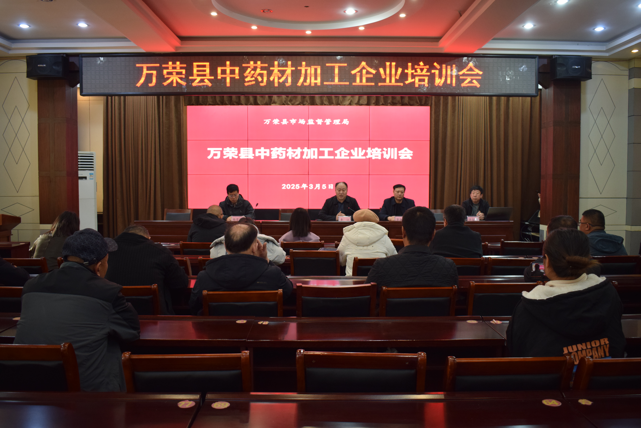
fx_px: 561
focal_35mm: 32
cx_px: 320
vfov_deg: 41.7
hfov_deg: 59.5
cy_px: 214
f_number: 3.8
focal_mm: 21
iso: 800
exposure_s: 1/60
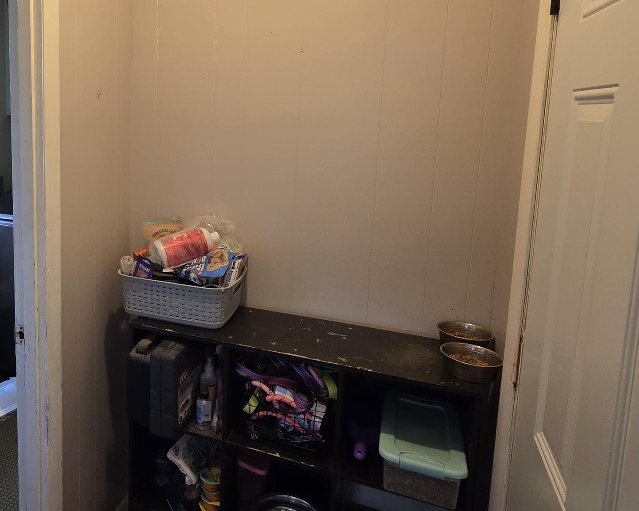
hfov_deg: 59.2
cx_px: 129
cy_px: 182
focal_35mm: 27
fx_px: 511
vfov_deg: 52.4
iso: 200
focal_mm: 2.2
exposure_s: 1/60
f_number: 1.9
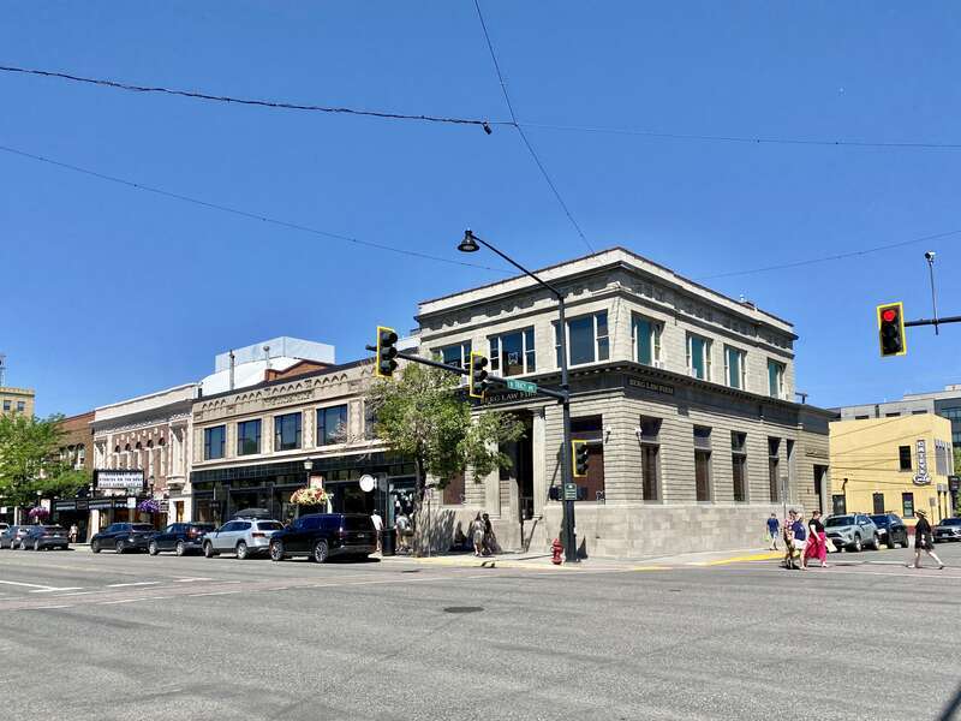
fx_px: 722
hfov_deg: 67.3
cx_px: 480
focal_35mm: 26
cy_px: 360
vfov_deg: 53.1
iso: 32
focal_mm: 4.25
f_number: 1.8
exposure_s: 1/2571
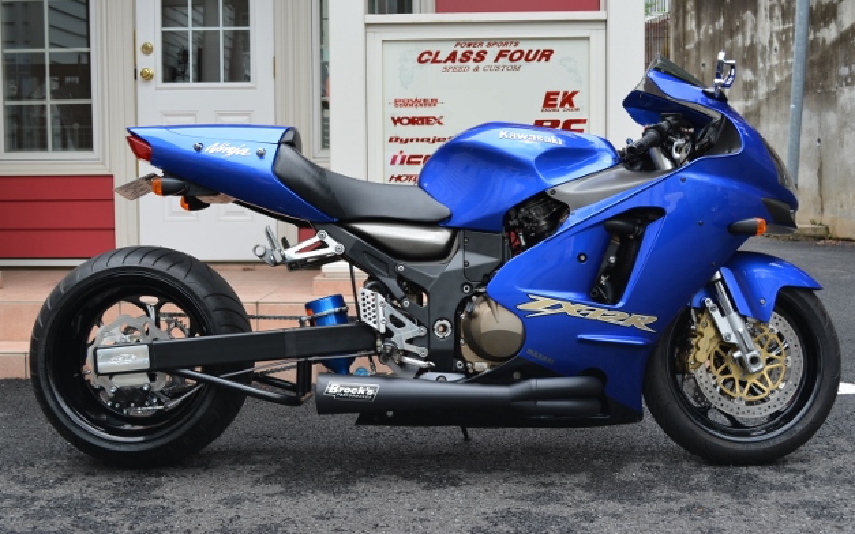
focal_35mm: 50
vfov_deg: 25.8
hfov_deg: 40.3
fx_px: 1165
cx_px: 431
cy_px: 257
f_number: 6.3
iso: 200
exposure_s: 1/160
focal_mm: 32
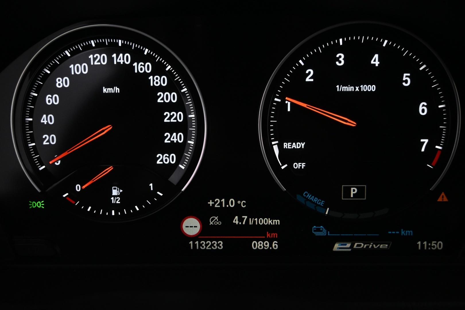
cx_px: 232
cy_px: 155
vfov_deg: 39.1
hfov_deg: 56.1
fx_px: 436
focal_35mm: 34
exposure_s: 1/30
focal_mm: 22.5
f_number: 4
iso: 1600
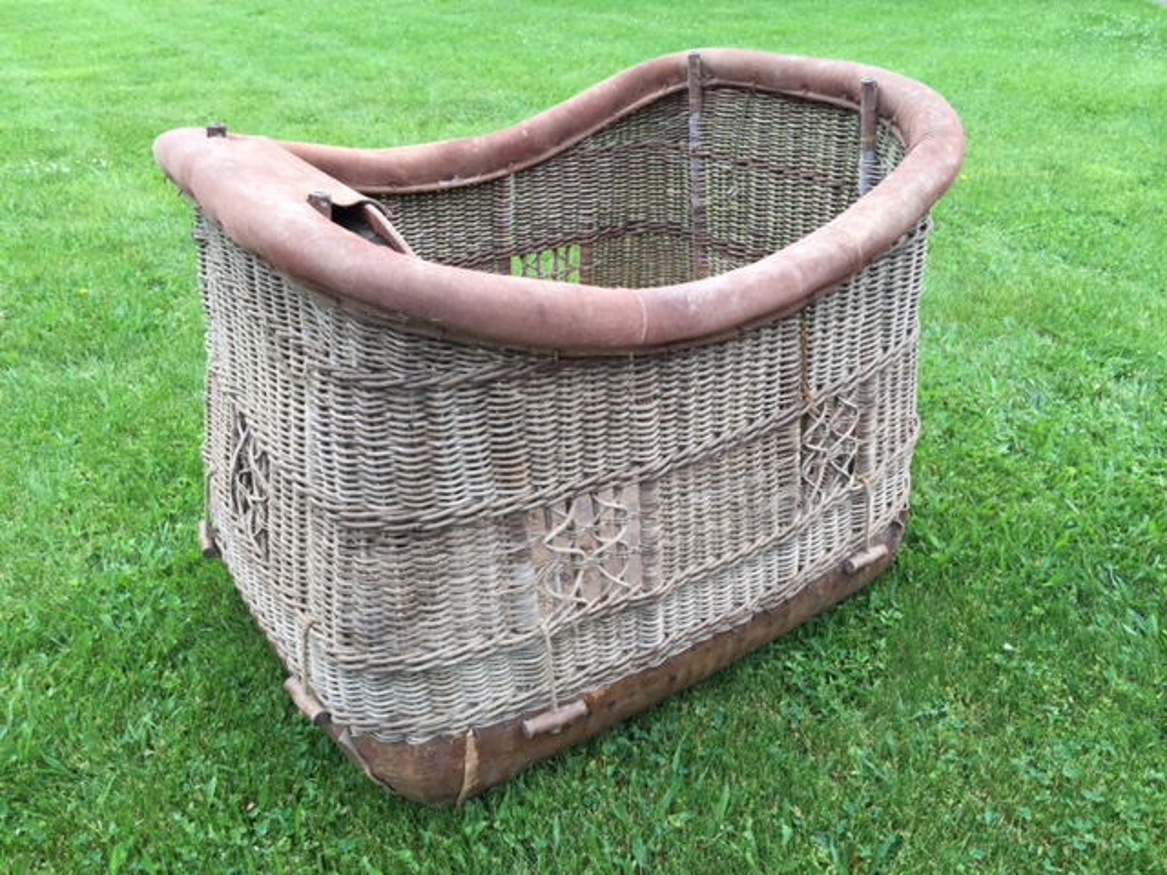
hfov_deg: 61.7
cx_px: 584
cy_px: 438
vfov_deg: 48.2
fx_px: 978
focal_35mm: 29
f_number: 2.2
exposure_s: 1/350
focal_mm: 4.15
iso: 32
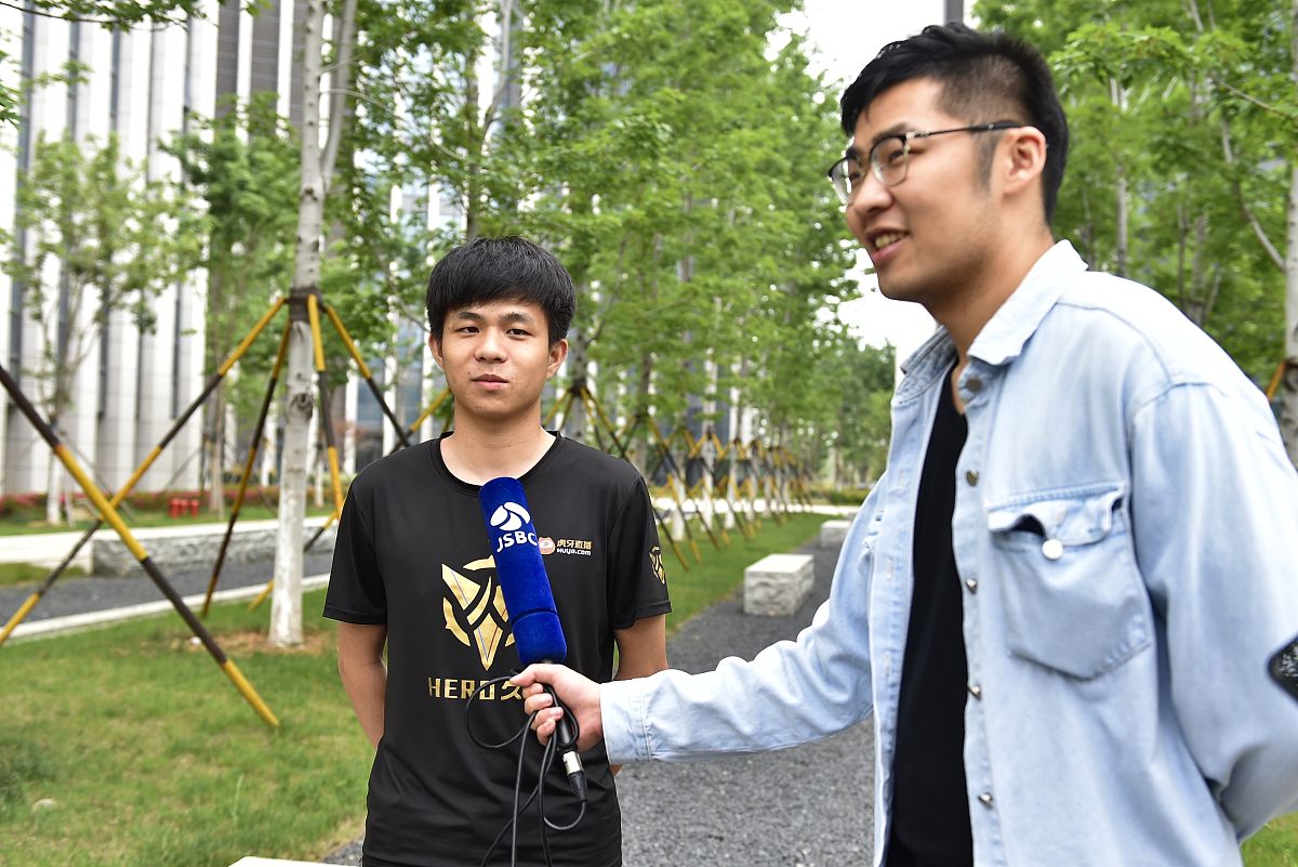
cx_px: 649
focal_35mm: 36
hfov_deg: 53.1
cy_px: 434
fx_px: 1298
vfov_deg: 36.9
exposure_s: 1/125
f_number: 3.5
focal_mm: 36
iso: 400
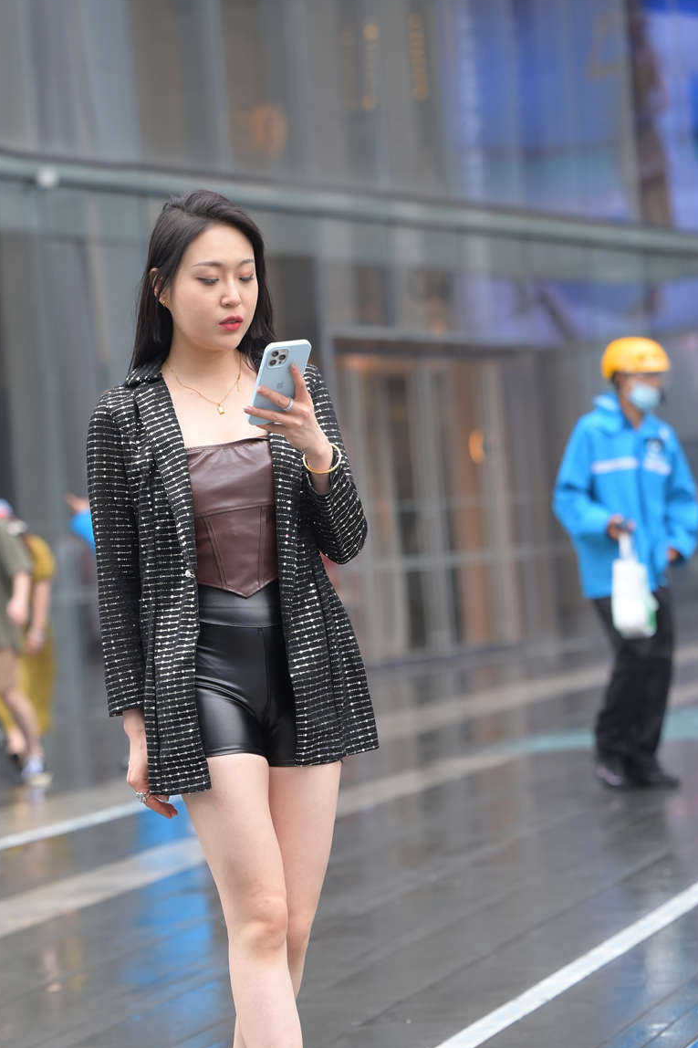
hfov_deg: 8.6
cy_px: 669
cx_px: 307
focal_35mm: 160
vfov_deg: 12.8
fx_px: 4654
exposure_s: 1/500
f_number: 3.5
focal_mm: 102
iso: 560
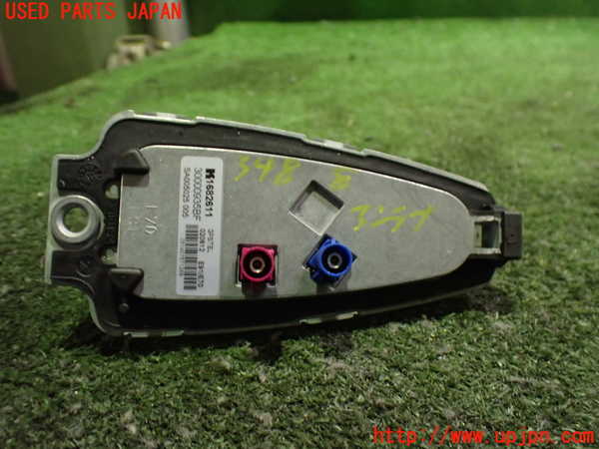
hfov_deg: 60.0
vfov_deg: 46.8
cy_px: 224
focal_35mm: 30
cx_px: 300
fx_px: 519
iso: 1000
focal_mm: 5.4
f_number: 2.3
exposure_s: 1/30
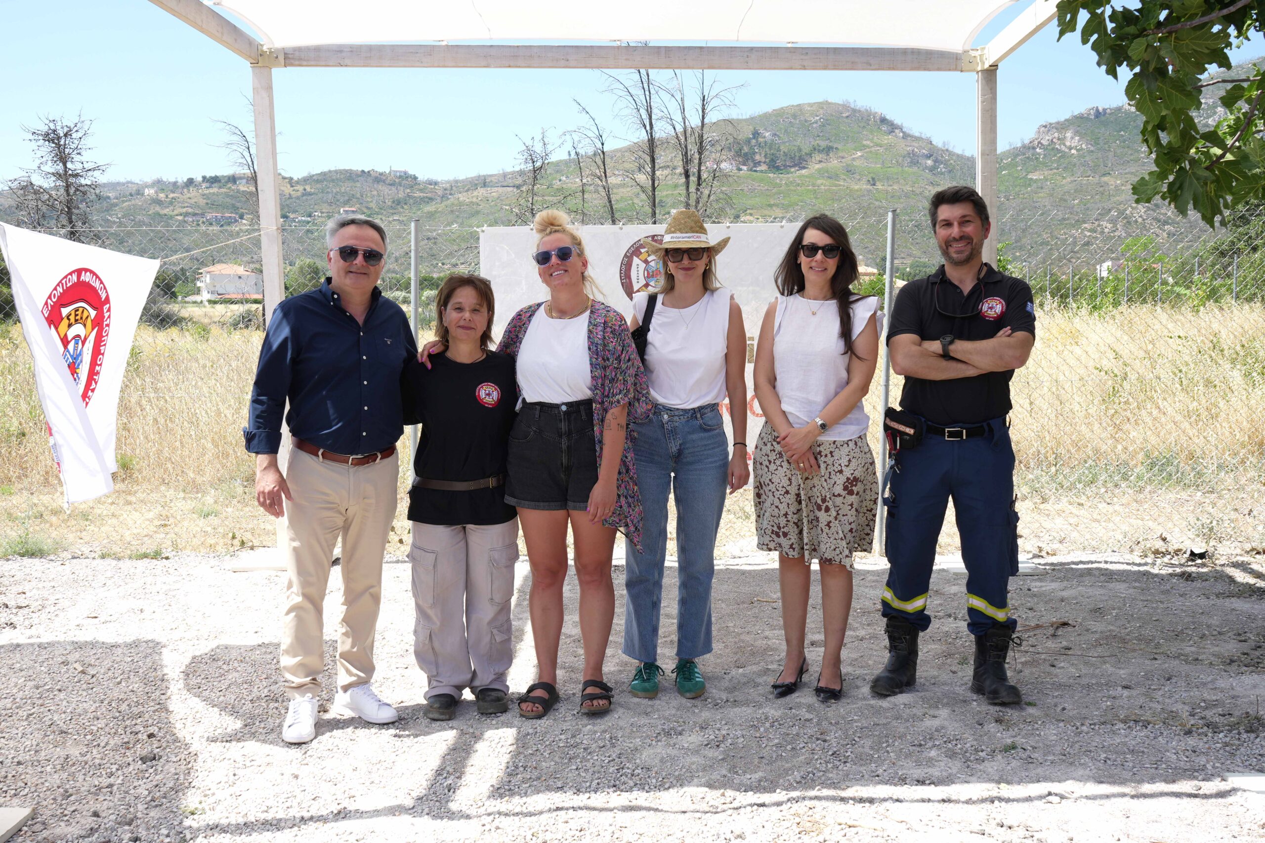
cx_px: 632
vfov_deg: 43.6
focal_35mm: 30
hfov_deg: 61.9
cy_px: 422
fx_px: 1054
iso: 125
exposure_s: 1/160
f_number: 9
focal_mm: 30
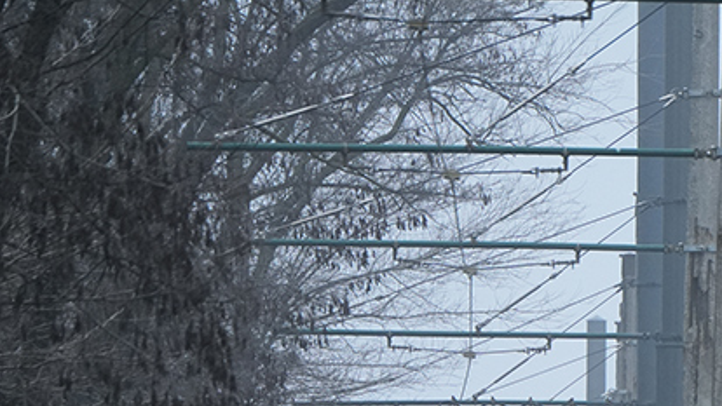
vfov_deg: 0.9
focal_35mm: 1418
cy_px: 768
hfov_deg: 1.5
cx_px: 1165
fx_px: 27150
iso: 500
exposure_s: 1/125
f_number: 8
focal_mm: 400
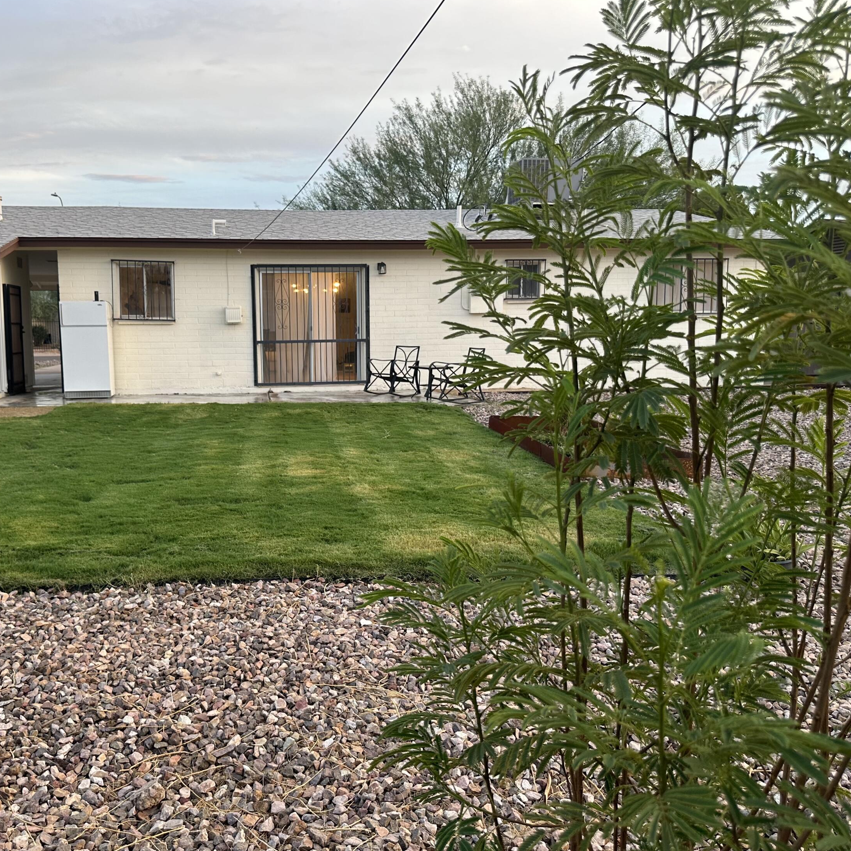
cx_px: 317
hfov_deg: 55.0
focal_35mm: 29
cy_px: 419
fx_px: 807
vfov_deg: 55.6
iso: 100
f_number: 1.78
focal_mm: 6.86
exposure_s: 1/121
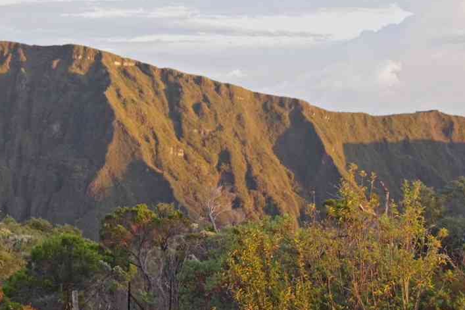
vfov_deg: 16.6
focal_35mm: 82
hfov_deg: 24.6
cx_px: 171
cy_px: 195
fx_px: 1063
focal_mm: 38.8
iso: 3200
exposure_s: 1/160
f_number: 5
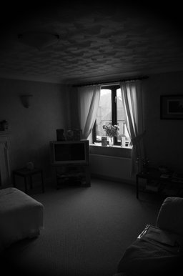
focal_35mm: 27
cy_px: 138
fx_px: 207
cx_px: 92
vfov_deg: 67.5
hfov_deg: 47.8
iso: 200
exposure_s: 1/10
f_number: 3.5
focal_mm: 18
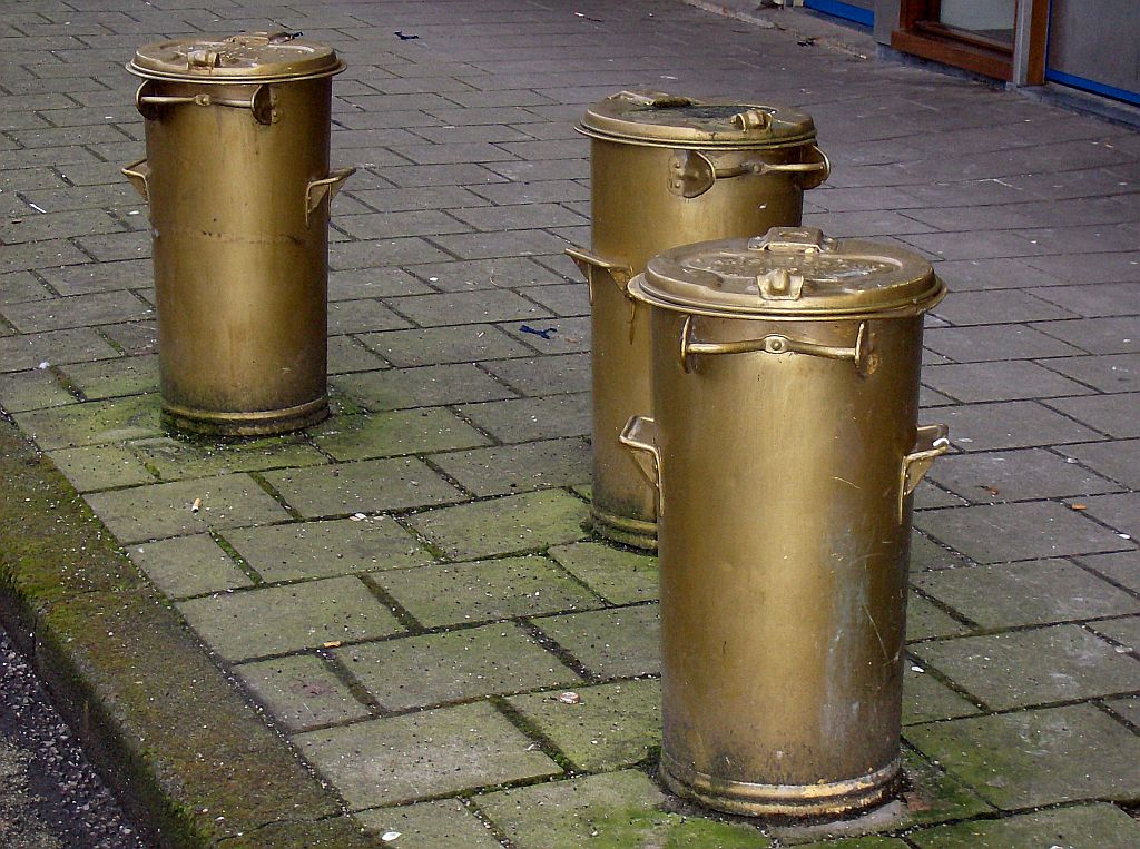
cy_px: 424
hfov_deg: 19.7
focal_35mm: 100
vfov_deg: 14.7
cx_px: 570
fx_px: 3286
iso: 200
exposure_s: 1/113
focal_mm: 16.6
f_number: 4.6
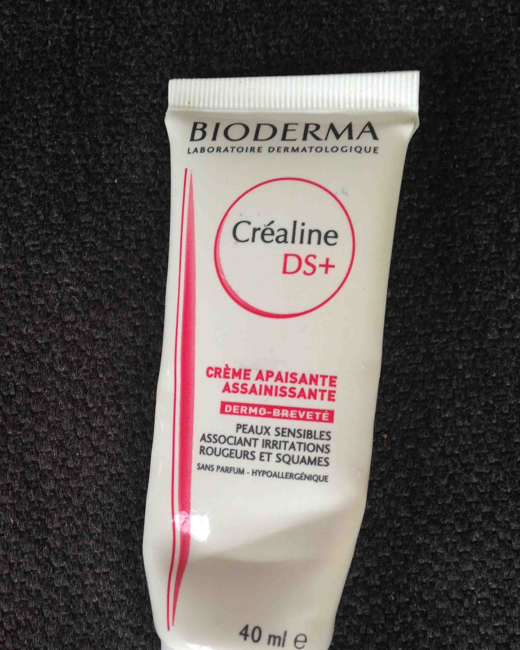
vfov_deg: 46.6
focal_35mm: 39
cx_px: 257
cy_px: 381
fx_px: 750
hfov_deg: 38.2
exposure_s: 1/40
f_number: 2.4
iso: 64
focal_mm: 4.12
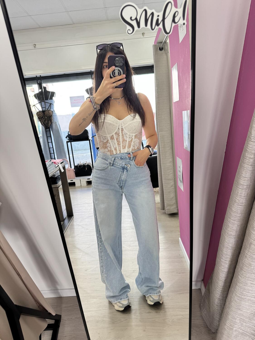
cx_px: 128
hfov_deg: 56.8
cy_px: 170
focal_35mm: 24
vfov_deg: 71.6
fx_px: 236
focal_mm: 6.76
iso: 64
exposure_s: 1/100
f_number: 1.78
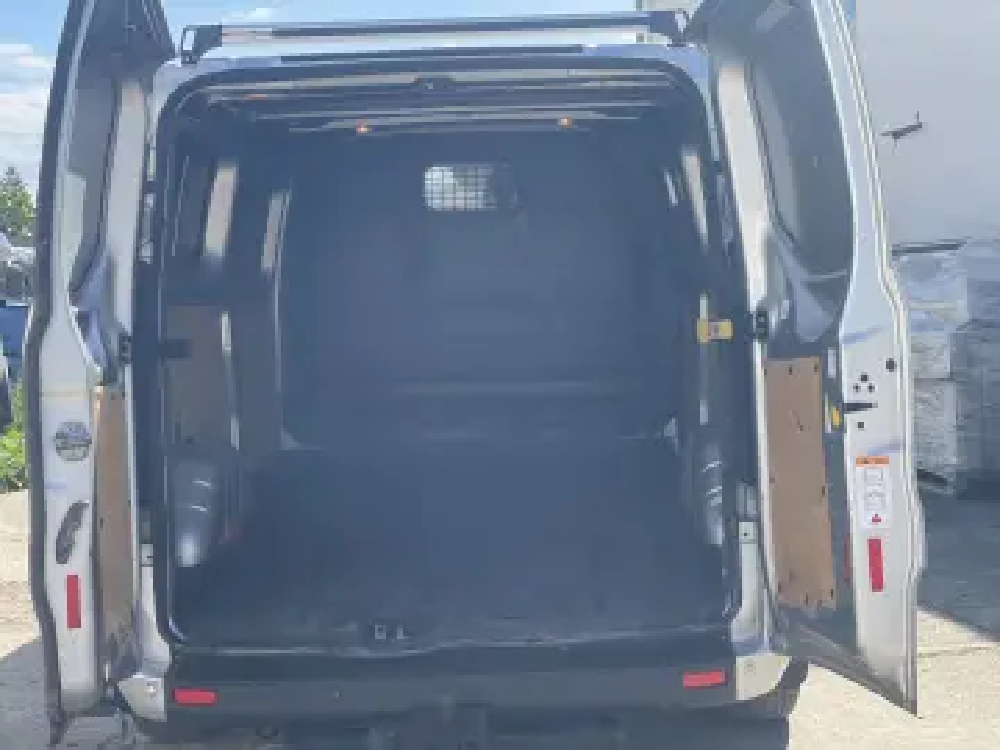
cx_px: 500
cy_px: 375
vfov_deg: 28.0
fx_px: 1502
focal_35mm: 52
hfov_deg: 36.8
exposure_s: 1/872
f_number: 2
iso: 32
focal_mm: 6
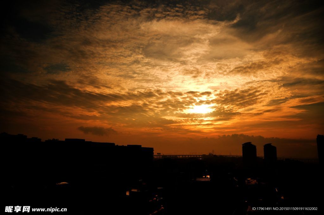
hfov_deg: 41.2
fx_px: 431
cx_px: 162
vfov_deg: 28.0
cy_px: 108
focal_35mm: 48
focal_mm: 32
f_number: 2.8
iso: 200
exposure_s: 1/4000
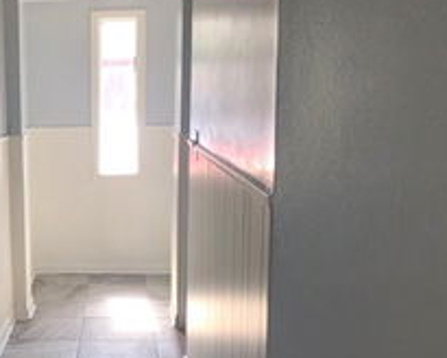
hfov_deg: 31.6
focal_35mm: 57
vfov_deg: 26.6
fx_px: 754
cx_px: 53
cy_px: 231
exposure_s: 1/120
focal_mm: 3.99
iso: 50
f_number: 1.8
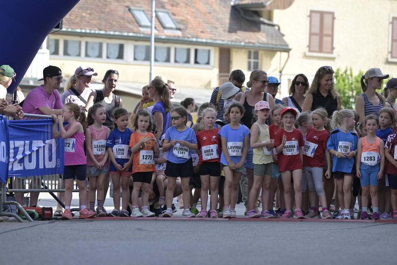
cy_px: 132
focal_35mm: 200
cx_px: 198
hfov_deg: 10.3
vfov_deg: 6.9
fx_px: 2205
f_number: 5
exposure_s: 1/1250
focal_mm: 200
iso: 640
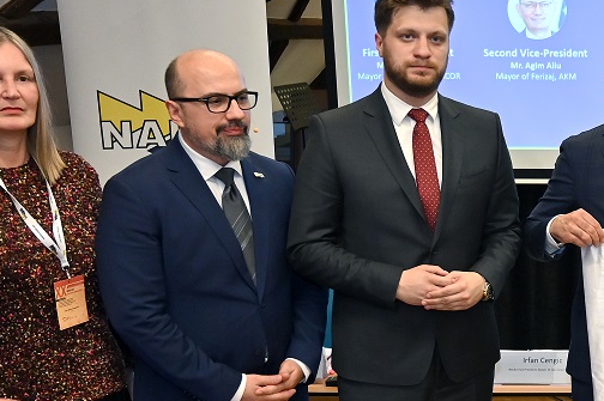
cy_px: 340
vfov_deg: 18.6
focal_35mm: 72
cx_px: 684
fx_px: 1207
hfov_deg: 25.7
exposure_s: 1/160
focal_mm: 24
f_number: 4
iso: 1600
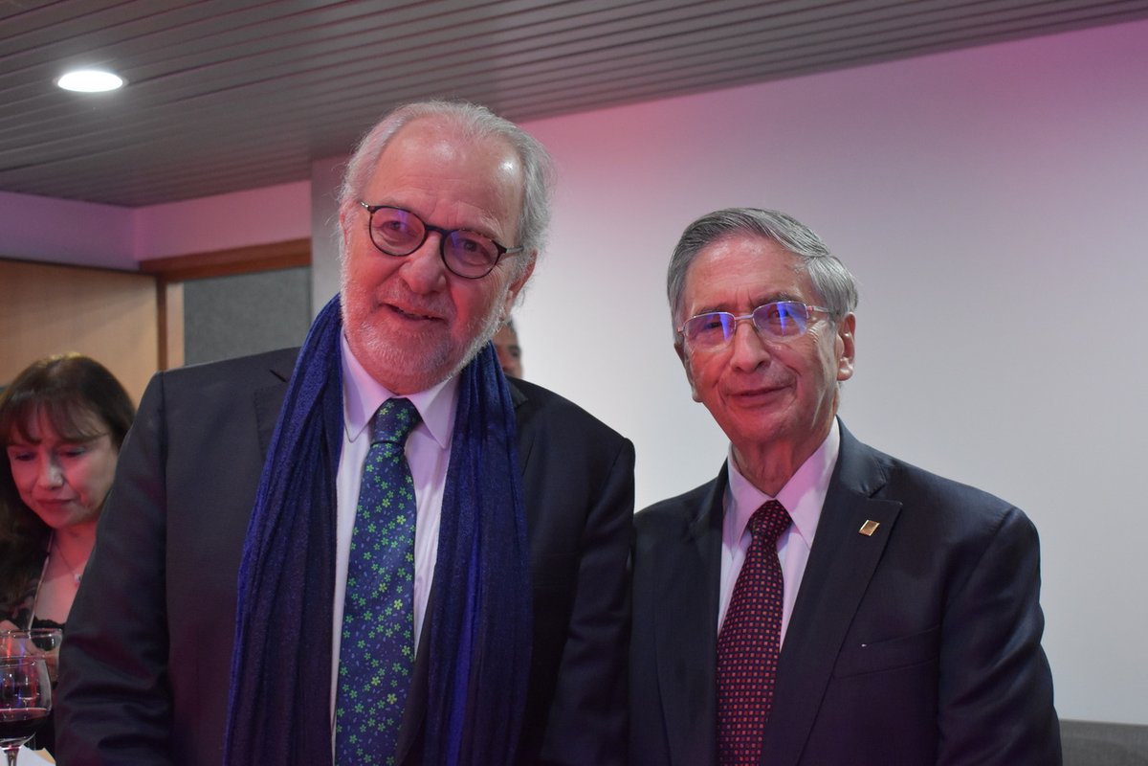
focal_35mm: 51
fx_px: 1626
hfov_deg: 38.9
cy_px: 383
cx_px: 574
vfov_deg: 26.5
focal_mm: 34
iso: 2800
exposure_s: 1/60
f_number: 4.5
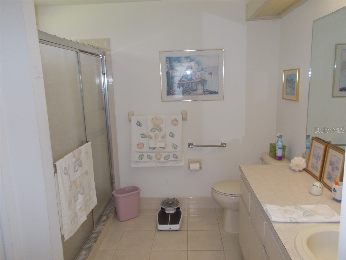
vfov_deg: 53.1
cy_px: 130
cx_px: 173
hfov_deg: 67.3
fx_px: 260
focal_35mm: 26
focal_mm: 4.6
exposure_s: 1/25
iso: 200
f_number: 3.2
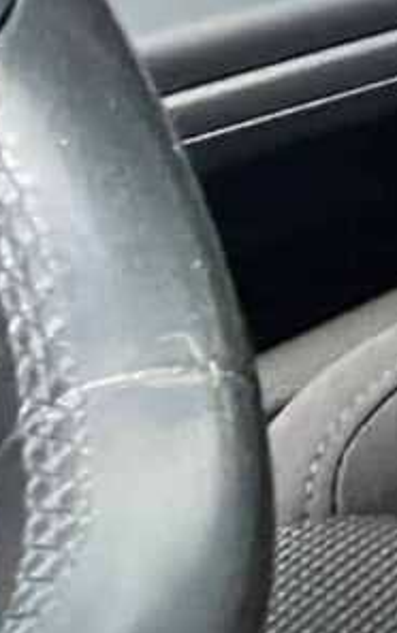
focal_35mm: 190
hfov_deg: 5.2
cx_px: 2119
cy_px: -345
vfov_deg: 10.6
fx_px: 3284
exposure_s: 1/50
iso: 500
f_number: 1.6
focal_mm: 4.2
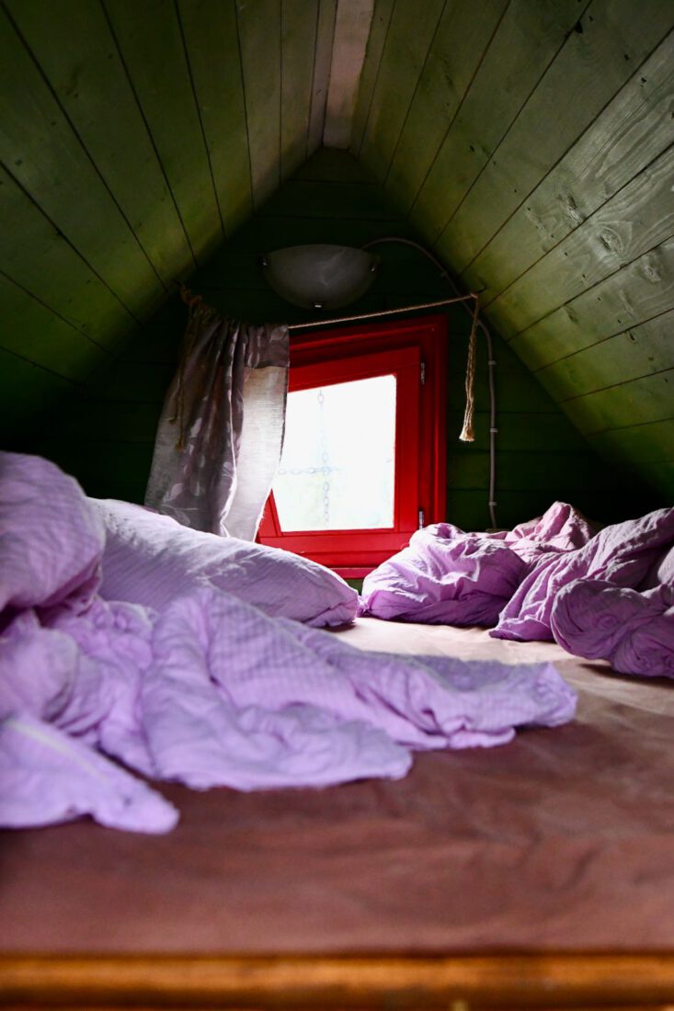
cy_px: 506
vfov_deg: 53.1
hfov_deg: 36.9
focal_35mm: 36
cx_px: 337
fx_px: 1011
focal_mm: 24
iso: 2500
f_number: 2.8
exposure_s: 1/125
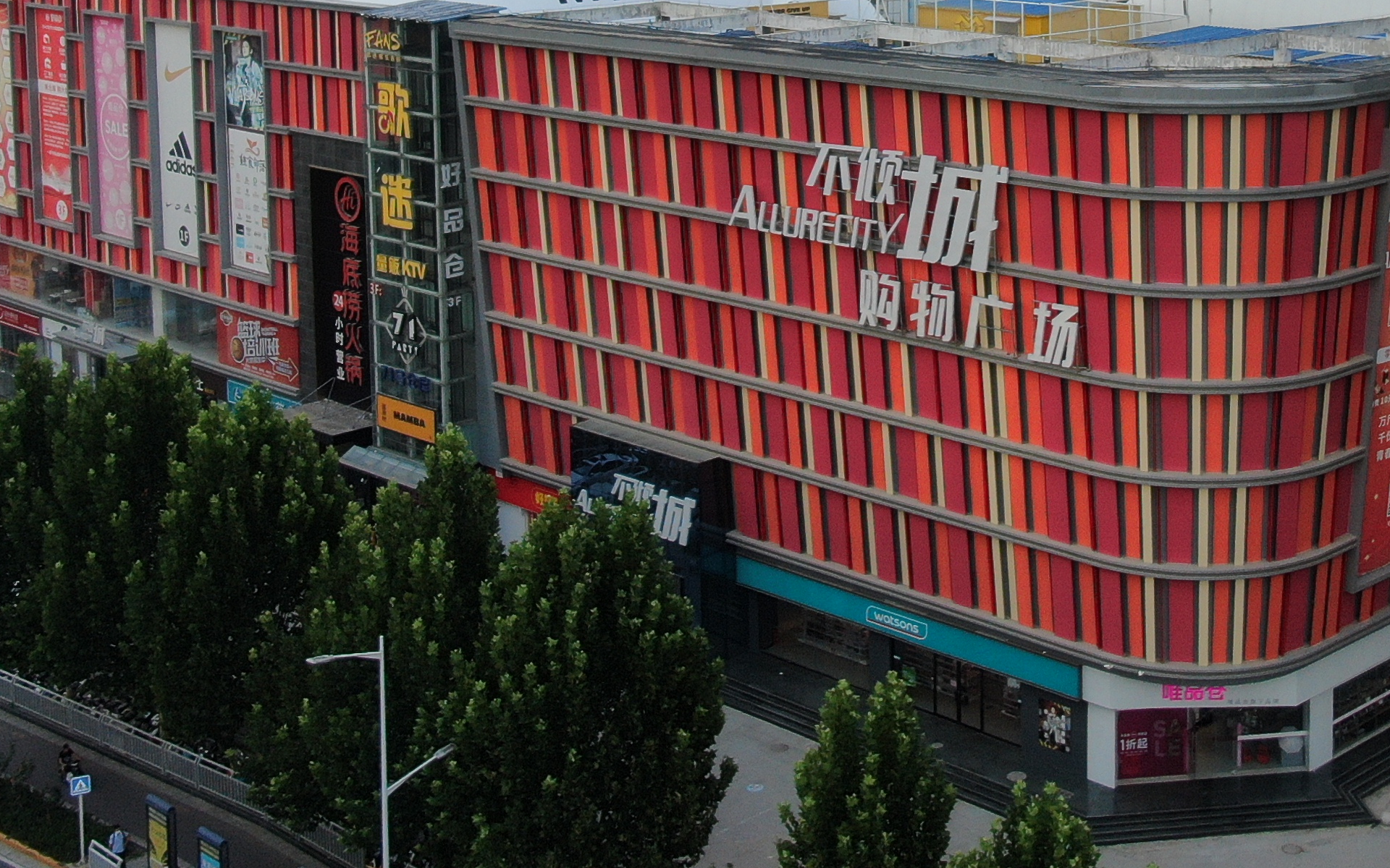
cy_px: -20
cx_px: 967
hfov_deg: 37.6
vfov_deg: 23.3
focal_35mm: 53
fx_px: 2008
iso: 100
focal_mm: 4.39
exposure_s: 1/800
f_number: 2.8
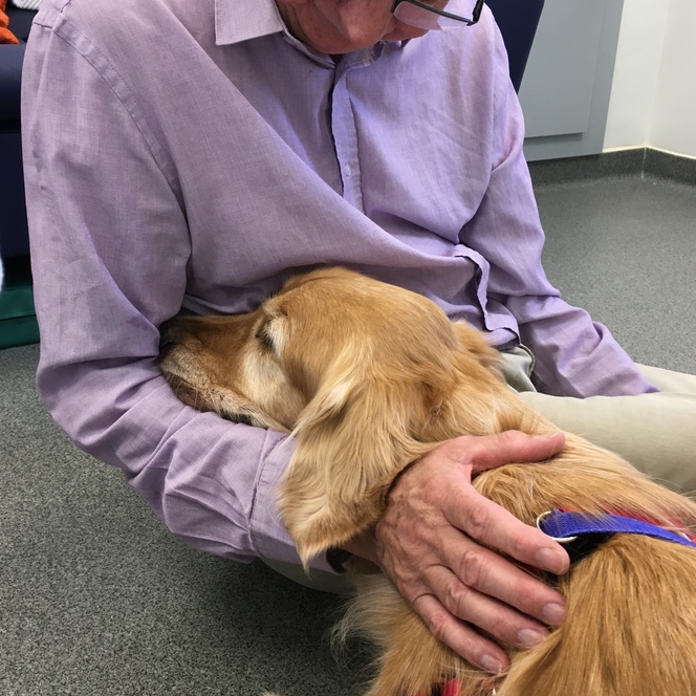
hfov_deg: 47.2
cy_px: 288
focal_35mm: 35
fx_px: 796
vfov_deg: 47.0
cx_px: 351
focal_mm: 4.15
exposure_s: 1/33
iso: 64
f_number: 2.2
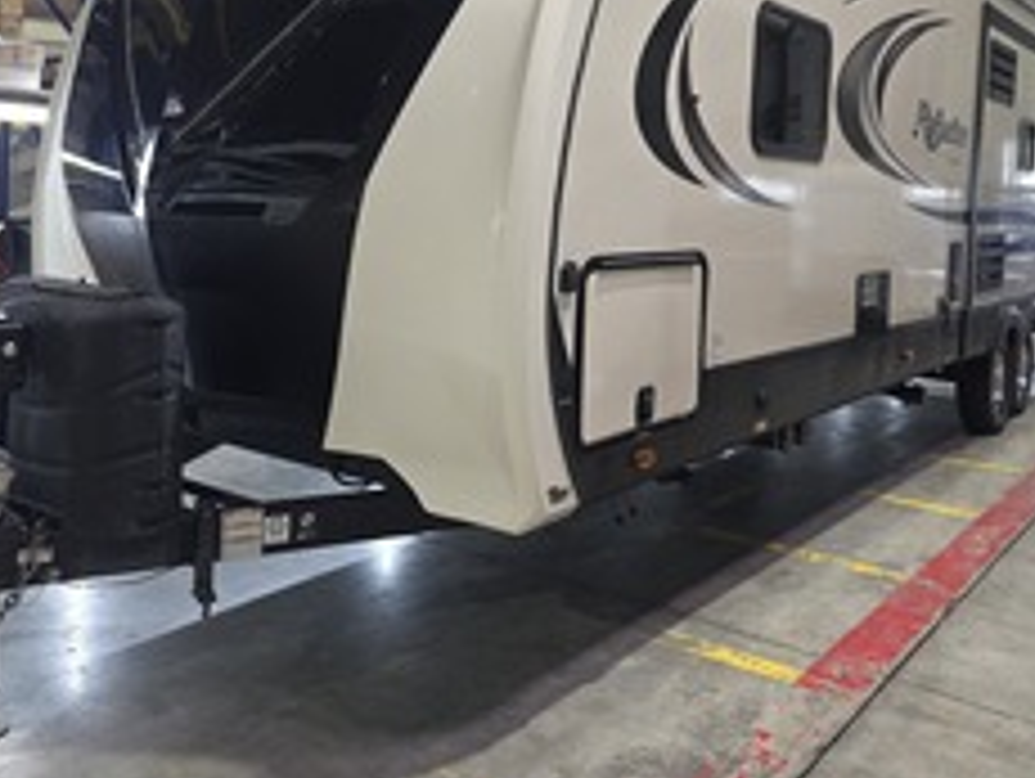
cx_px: 544
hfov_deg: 52.6
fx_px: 1048
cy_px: 218
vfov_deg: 39.9
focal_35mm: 35
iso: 125
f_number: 1.7
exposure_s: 1/60
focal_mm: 6.3
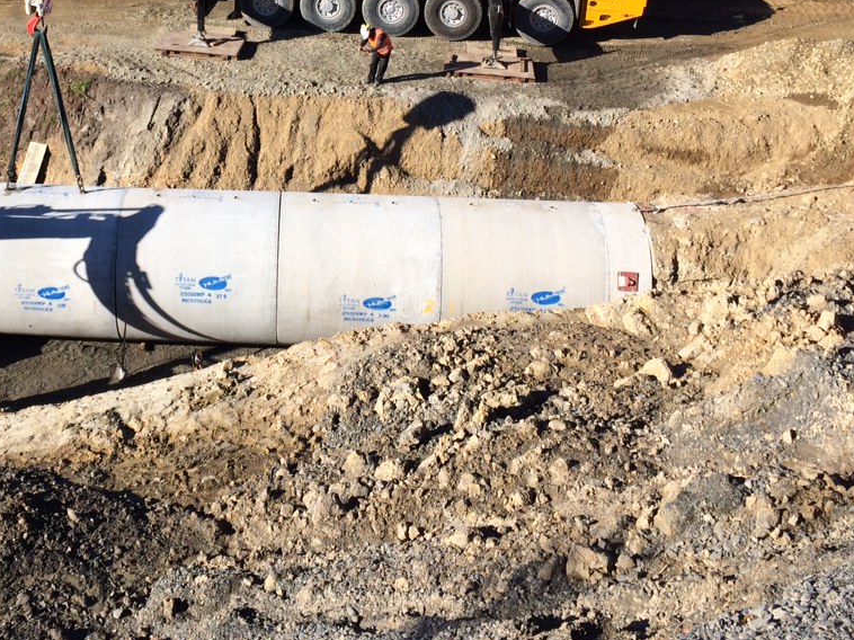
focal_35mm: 49
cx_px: 242
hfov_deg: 38.2
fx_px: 1208
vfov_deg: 28.9
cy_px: 115
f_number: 2.2
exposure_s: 1/1786
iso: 32
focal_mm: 4.15
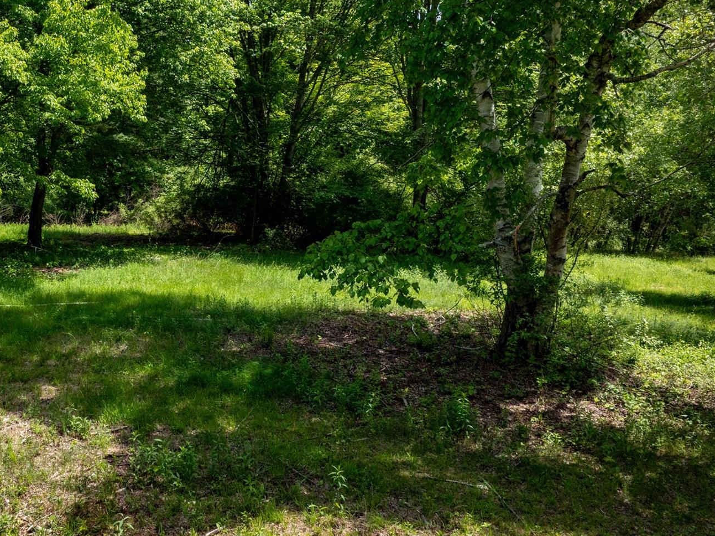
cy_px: 216
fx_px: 784
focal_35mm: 38
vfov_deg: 37.5
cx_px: 175
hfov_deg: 47.1
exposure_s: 1/500
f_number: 8
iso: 100
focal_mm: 12.29
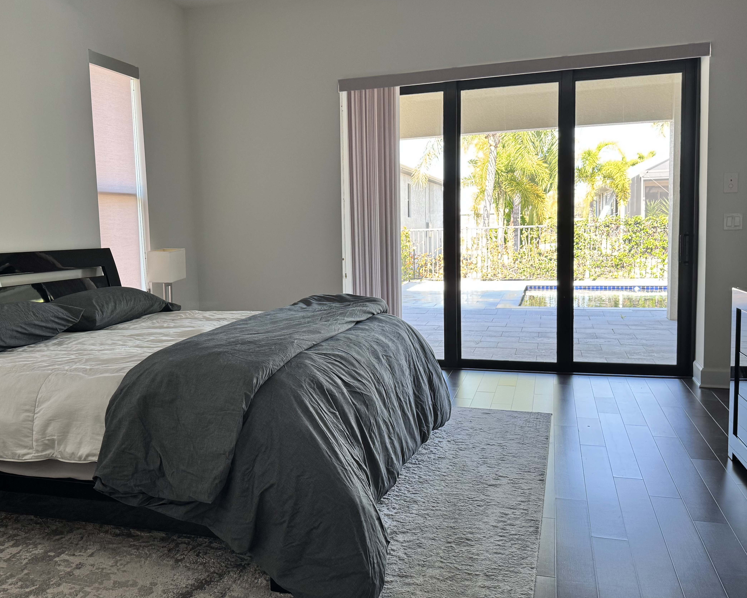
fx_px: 707
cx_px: 313
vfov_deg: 45.8
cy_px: 292
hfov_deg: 55.4
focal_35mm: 32
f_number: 1.78
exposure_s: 1/120
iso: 100
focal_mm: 6.76
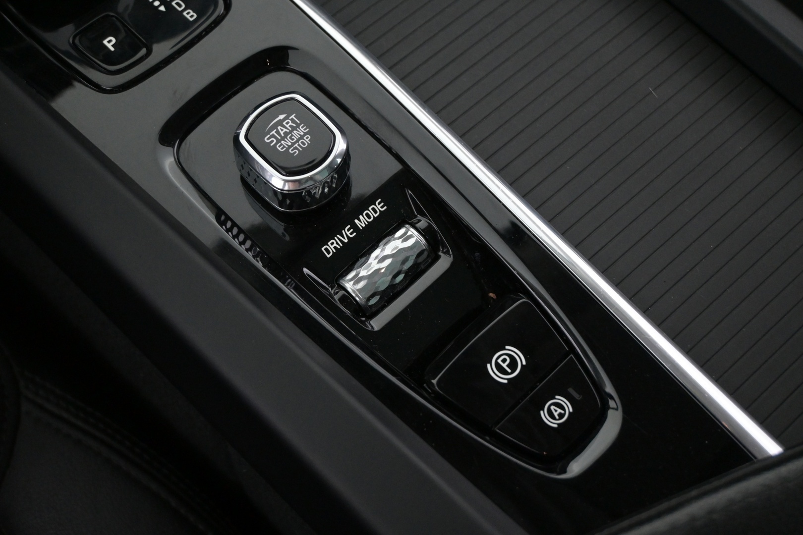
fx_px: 1004
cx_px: 402
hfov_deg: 43.6
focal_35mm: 45
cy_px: 268
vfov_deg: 29.9
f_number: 4.8
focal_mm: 30
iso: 3600
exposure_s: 1/50
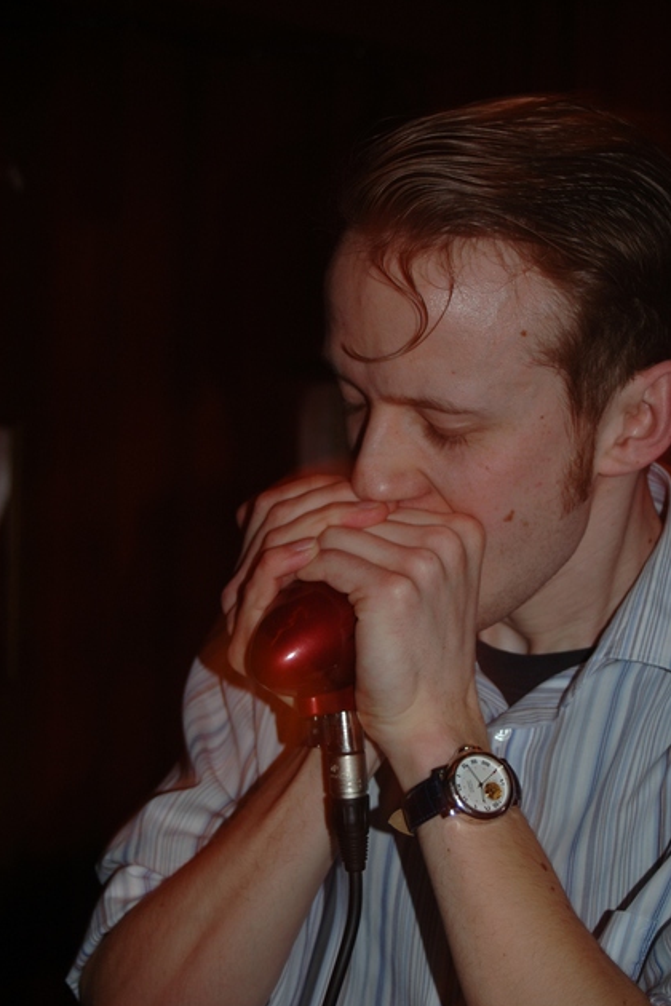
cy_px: 500
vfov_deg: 29.4
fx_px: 1915
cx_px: 336
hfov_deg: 19.9
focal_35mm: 69
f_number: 5.6
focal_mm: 45
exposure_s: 1
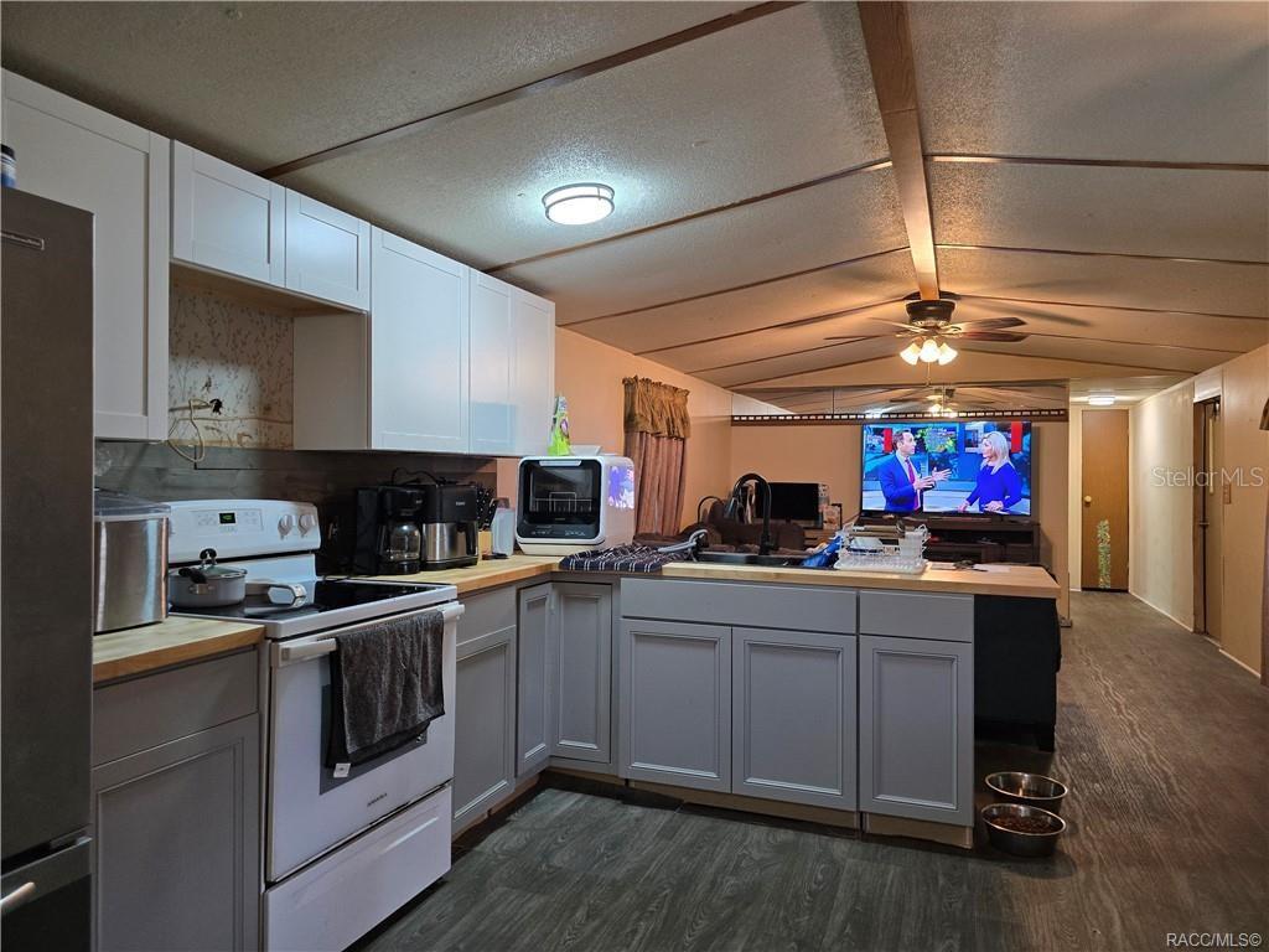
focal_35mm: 23
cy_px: 476
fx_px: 843
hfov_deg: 73.9
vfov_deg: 58.9
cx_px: 634
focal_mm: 6.3
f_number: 1.7
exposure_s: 1/120
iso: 250
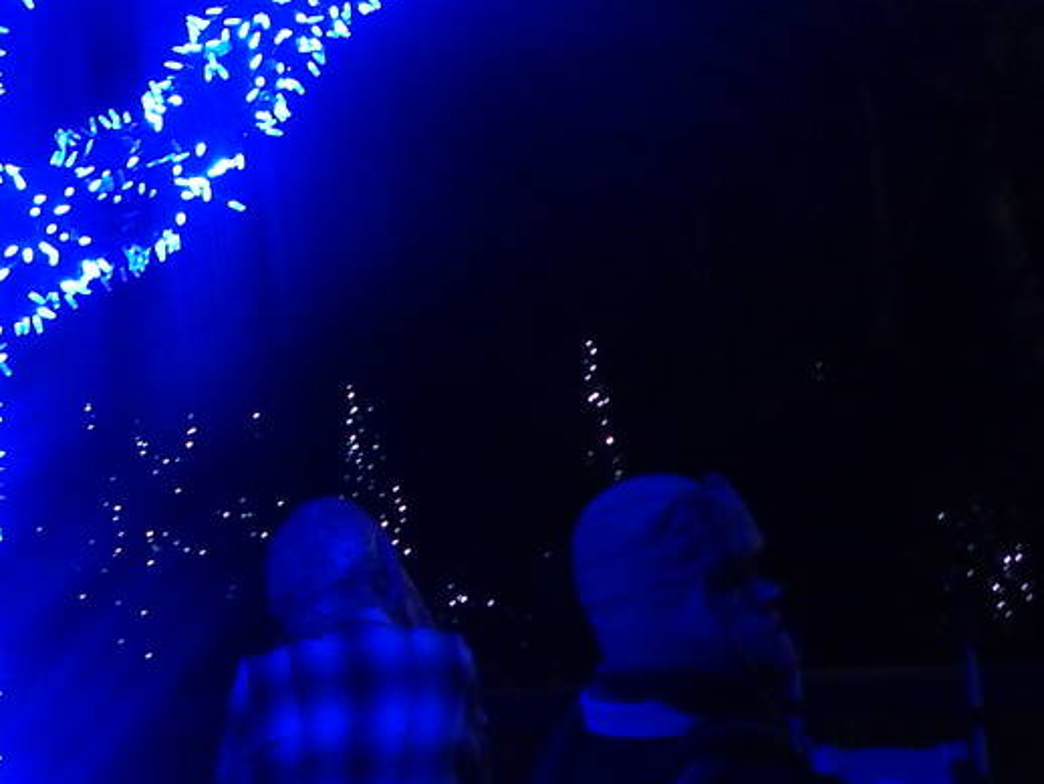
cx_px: -32
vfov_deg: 18.3
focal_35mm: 71
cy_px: -409
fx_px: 2142
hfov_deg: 25.8
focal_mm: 4
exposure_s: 1/30
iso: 400
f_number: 3
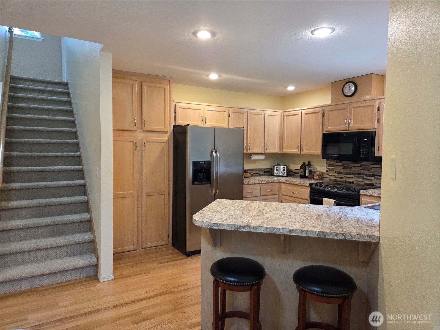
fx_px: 292
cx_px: 220
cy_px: 165
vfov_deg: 58.9
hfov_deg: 73.9
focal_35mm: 23
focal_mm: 5.4
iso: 500
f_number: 1.8
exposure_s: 1/120
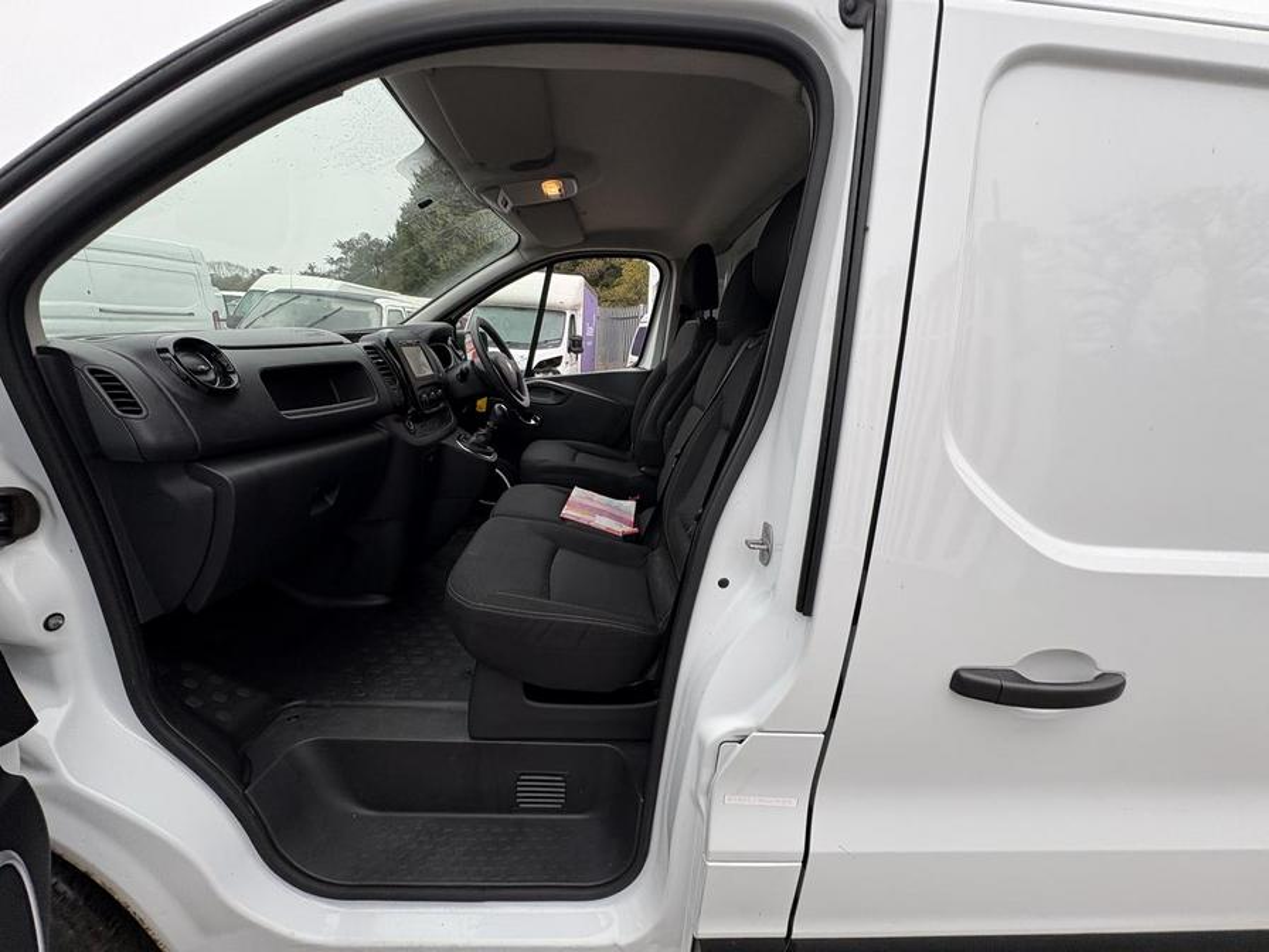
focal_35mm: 14
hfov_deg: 102.1
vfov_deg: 85.7
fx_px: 513
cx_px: 634
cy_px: 476
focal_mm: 2.22
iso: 64
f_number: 2.2
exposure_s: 1/99
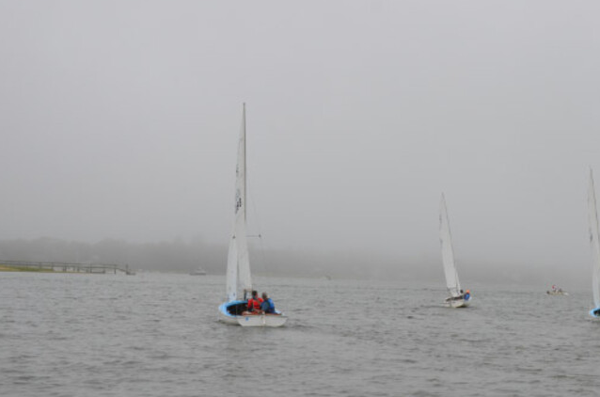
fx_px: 1280
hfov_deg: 25.9
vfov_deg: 17.6
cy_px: 174
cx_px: 477
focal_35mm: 77
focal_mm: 32
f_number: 9
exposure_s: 1/320
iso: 100
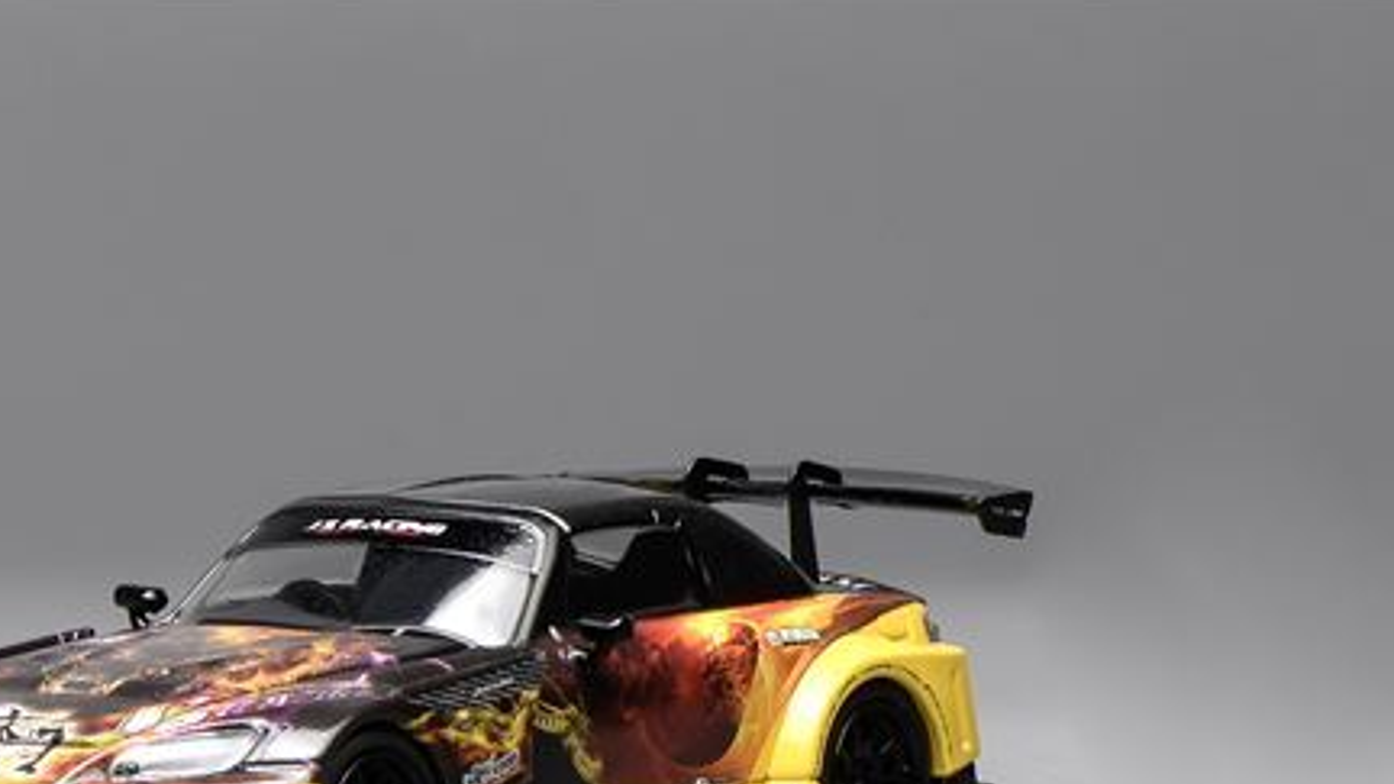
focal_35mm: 163
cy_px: 673
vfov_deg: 7.4
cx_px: 413
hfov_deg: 13.2
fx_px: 6025
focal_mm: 105
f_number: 22
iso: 100
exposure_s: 1/1.25
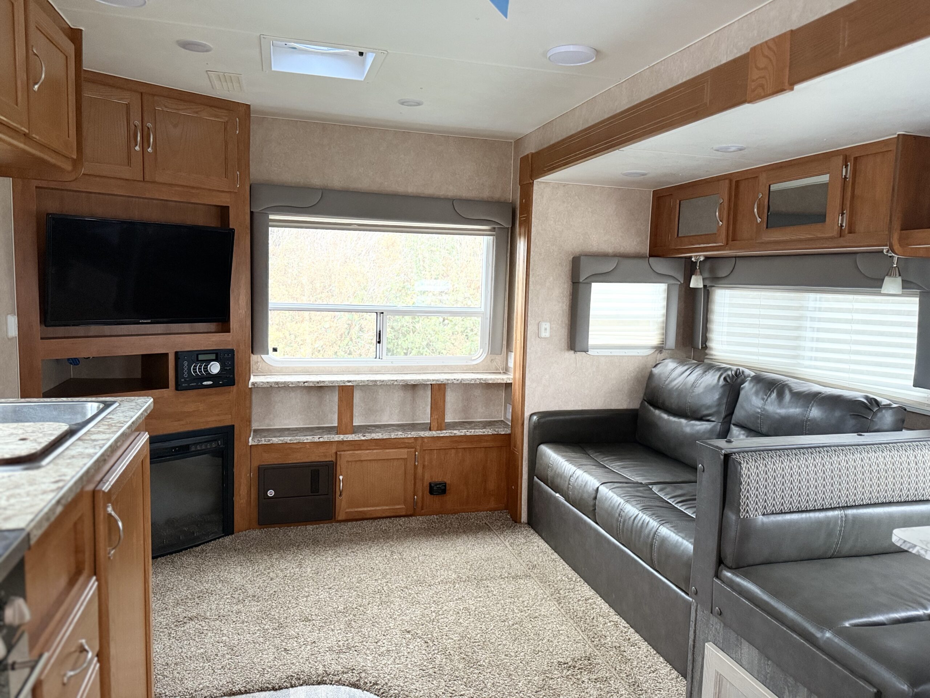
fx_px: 645
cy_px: 349
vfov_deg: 56.8
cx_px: 465
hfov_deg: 71.6
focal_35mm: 24
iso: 640
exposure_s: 1/60
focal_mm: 6.76
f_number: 1.78
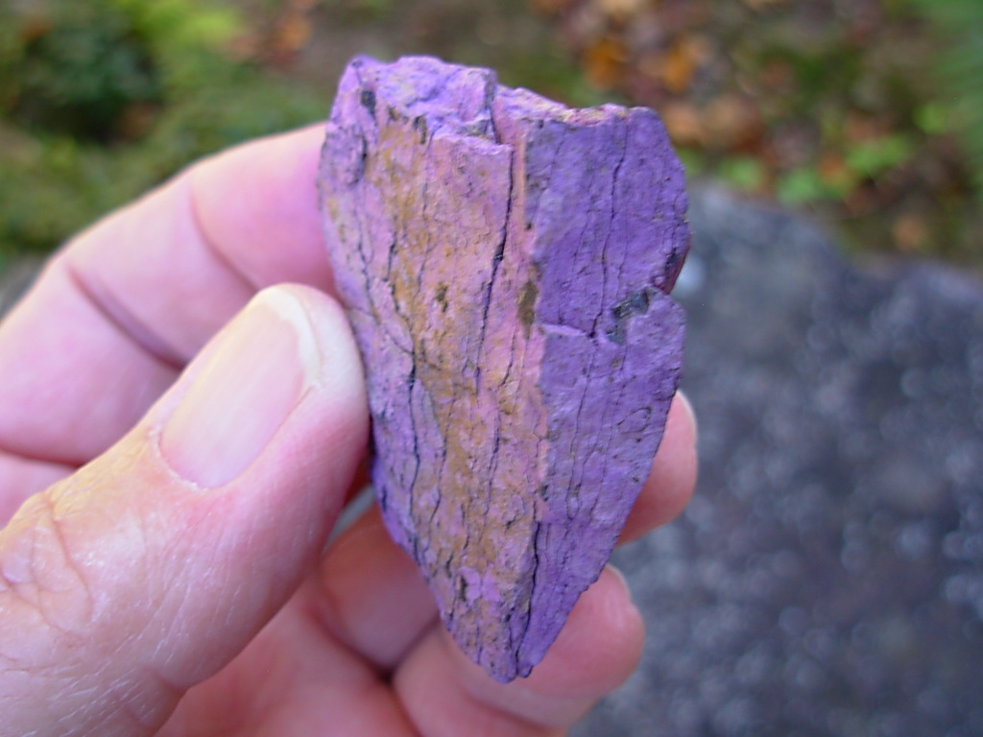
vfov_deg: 37.7
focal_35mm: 38
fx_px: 1079
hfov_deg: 49.0
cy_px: 368
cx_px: 492
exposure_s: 1/16
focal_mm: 6.3
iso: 50
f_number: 2.9
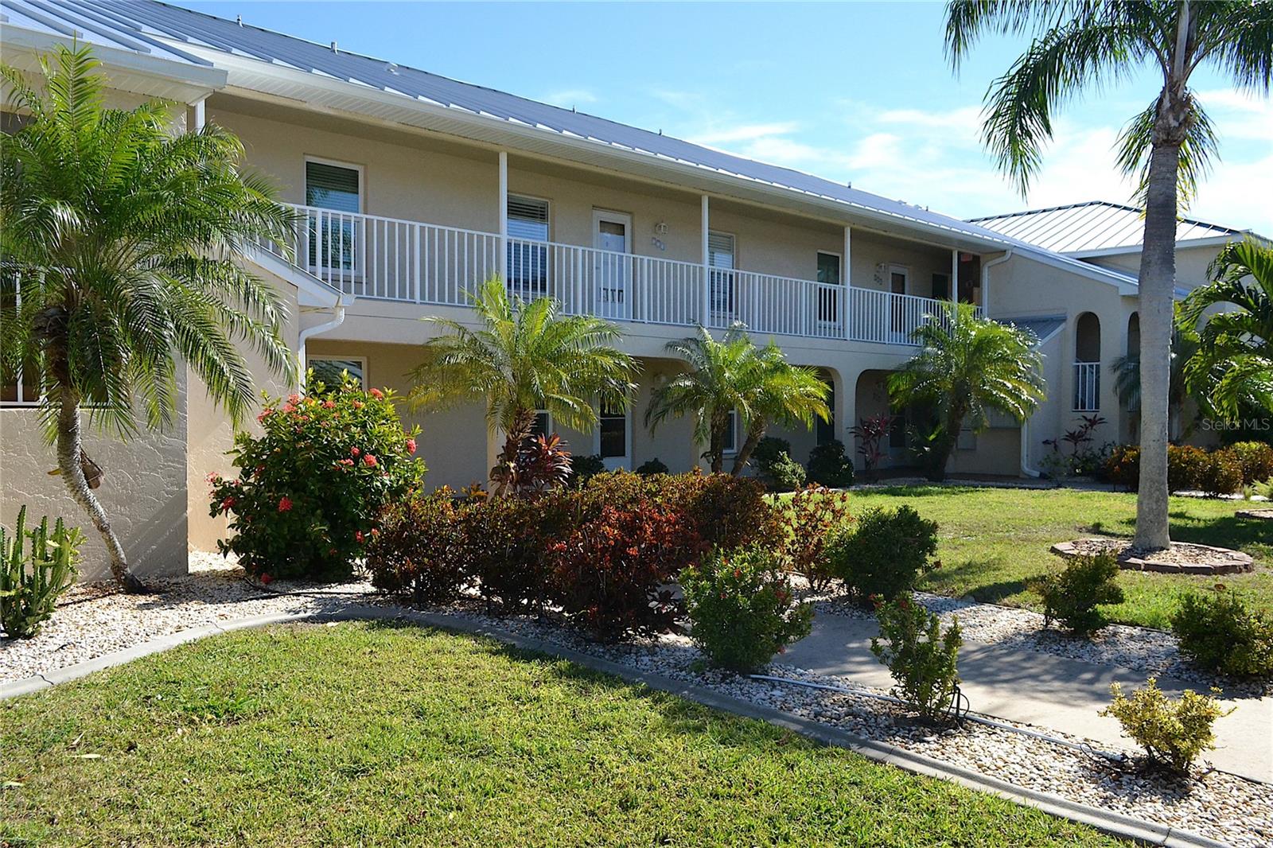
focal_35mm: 27
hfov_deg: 67.4
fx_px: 954
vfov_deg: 47.9
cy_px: 424
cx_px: 636
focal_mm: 18
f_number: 8
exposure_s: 1/2000
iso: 1600
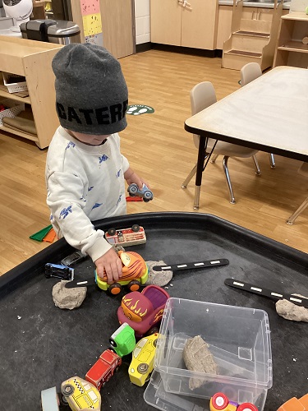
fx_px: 368
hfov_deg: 45.4
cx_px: 154
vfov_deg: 58.4
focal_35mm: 31
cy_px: 206
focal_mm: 3.3
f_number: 2.4
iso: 320
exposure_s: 1/60
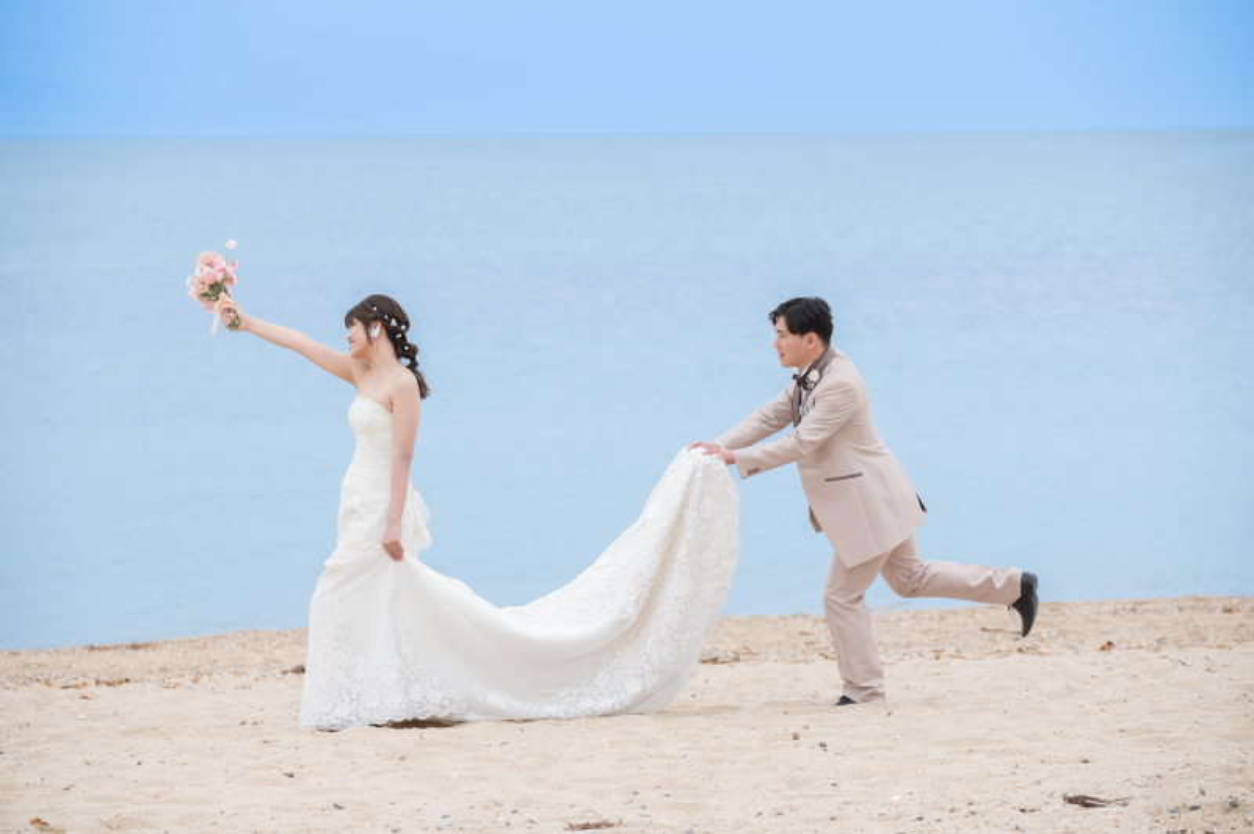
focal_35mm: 122
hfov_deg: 16.8
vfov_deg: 11.2
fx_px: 4246
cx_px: 627
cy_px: 417
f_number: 4
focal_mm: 122
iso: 250
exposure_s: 1/200
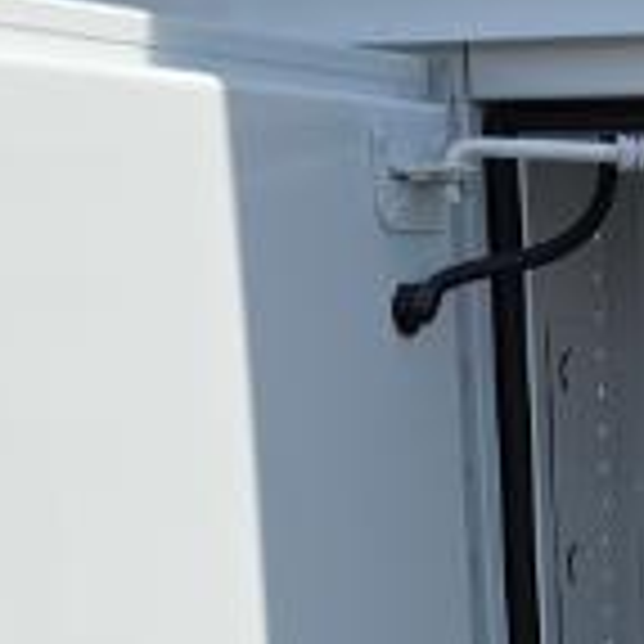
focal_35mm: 91
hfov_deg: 18.1
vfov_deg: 17.6
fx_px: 1915
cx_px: 770
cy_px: 887
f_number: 1.7
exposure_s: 1/694
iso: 12
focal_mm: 6.3
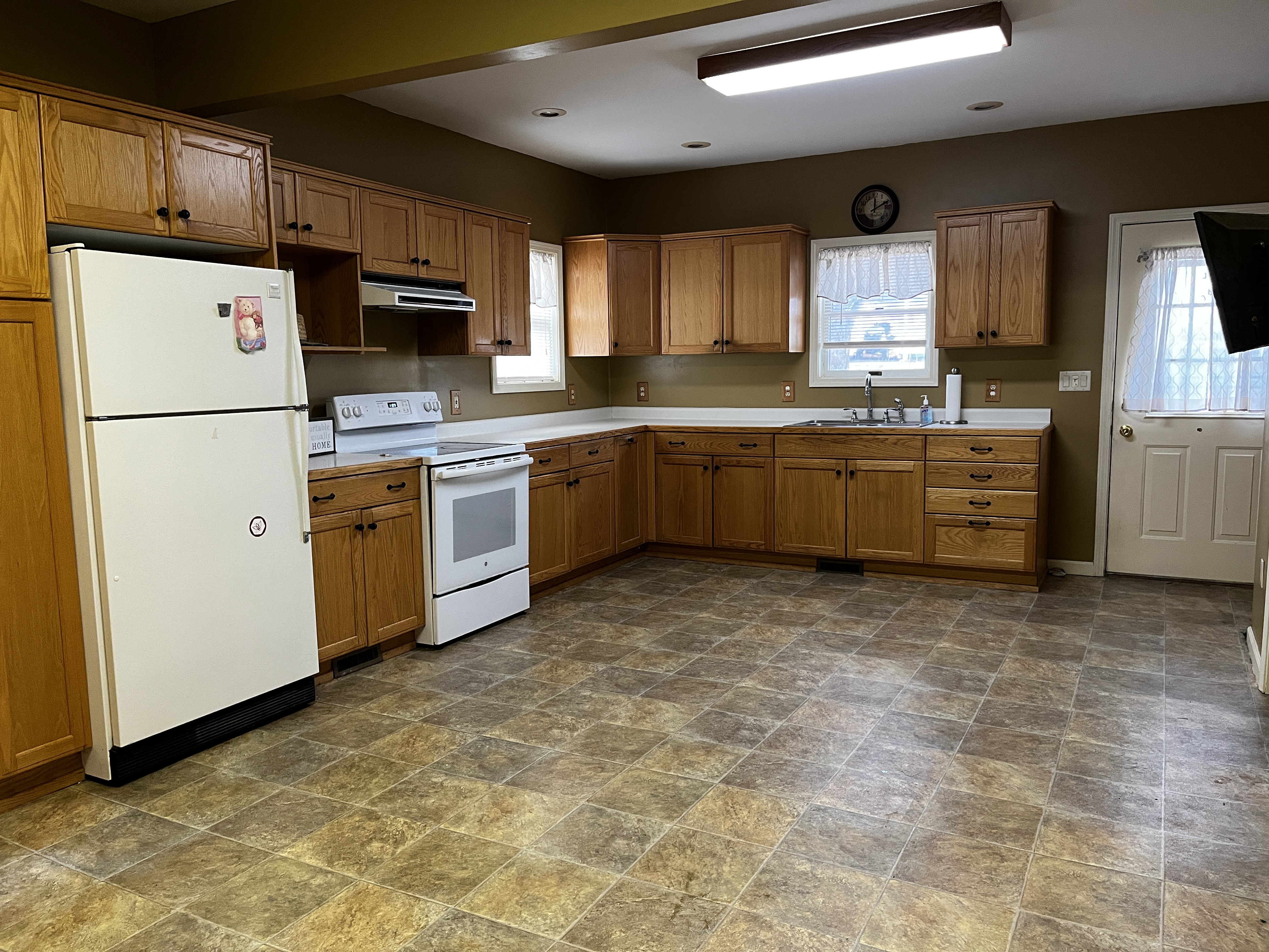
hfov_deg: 67.3
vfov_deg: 53.1
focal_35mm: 26
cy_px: 476
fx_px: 953
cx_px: 634
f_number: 1.6
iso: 250
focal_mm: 5.1
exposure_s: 1/60
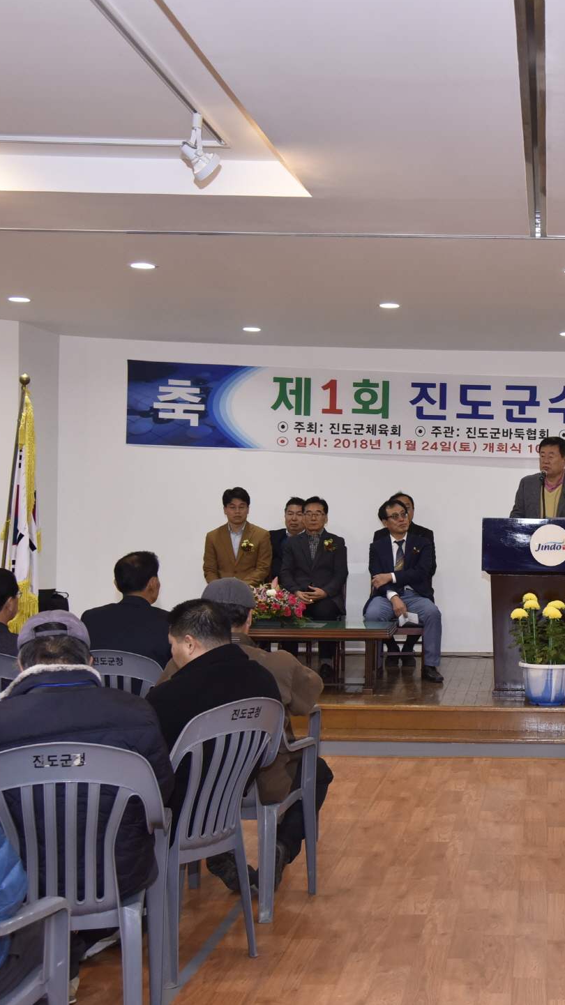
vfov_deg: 37.2
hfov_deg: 20.8
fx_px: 1492
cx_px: 556
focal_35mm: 56
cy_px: 497
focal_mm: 35
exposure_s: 1/125
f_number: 4.5
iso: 1000
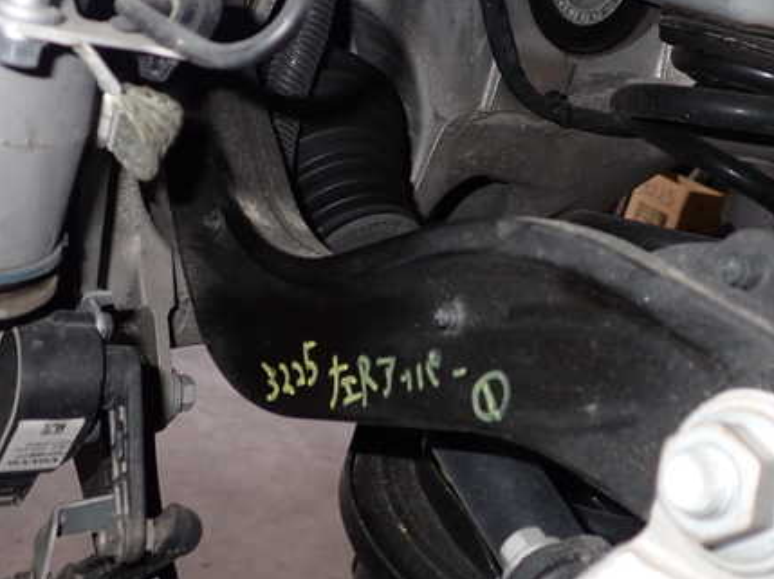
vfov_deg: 34.2
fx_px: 938
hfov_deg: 44.3
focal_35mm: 42
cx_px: 509
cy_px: 227
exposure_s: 1/30
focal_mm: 5.4
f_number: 6.3
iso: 200
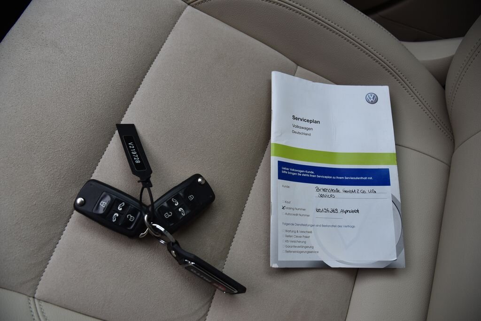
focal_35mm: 24
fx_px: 321
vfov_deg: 53.2
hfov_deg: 73.7
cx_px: 240
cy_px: 160
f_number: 5
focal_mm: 24
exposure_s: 1/100
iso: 500
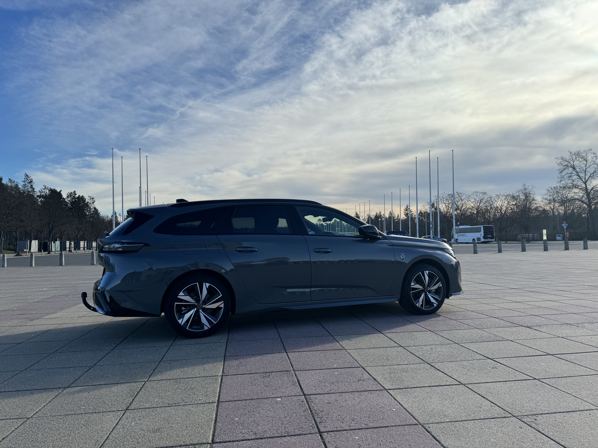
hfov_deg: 71.6
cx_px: 299
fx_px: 415
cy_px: 224
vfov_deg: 56.8
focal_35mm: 24
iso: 80
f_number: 1.78
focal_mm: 6.86
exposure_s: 1/4049
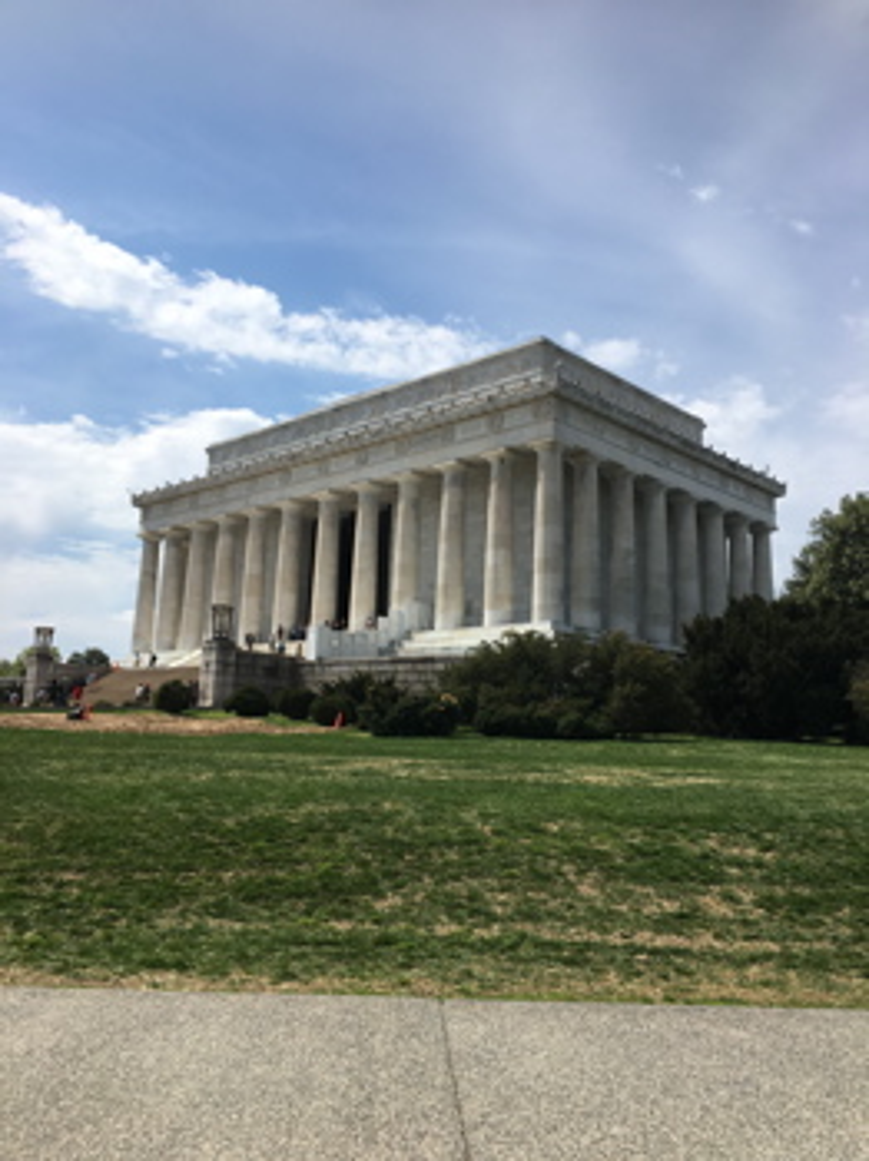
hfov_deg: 48.2
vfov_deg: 61.7
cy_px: 580
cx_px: 434
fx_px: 972
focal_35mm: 29
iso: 25
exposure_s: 1/2653
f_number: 2.2
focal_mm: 4.15
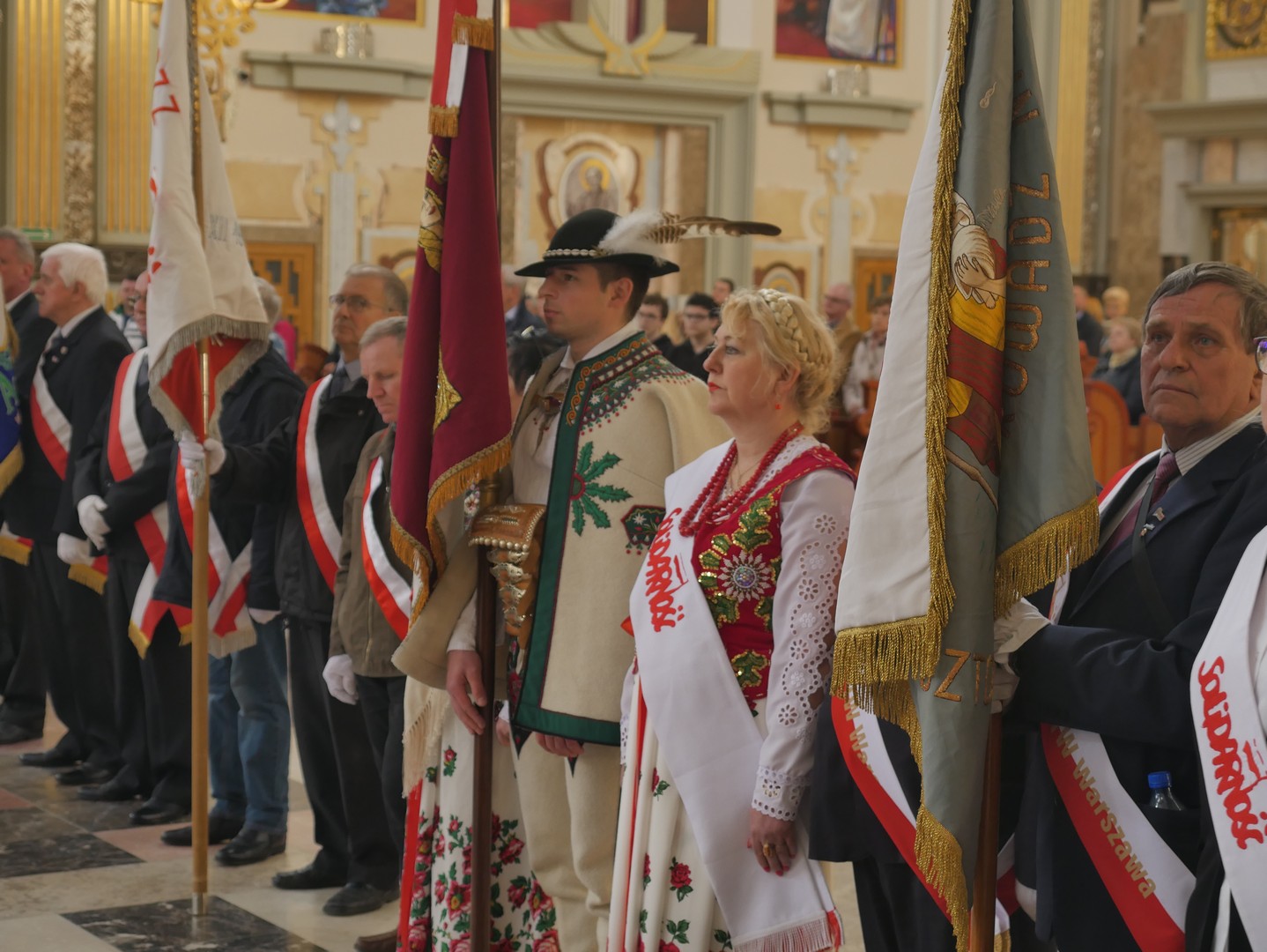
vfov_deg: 21.0
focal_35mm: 70
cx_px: 634
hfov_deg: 27.8
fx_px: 2563
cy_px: 476
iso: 400
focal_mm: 35
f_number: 3.5
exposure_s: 1/25
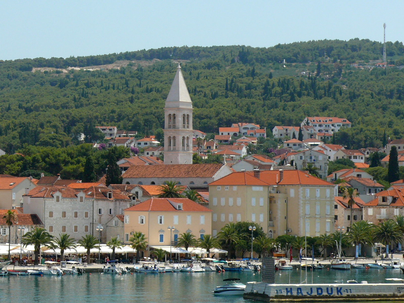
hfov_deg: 14.2
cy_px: 152
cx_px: 202
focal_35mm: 139
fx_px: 1622
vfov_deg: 10.7
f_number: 5
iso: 100
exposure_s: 1/200
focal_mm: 16.6
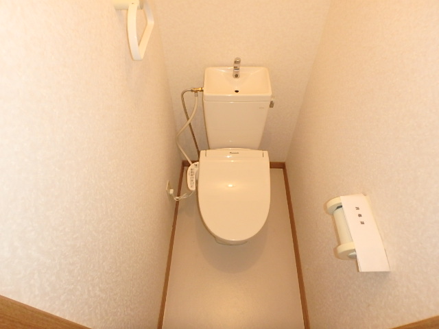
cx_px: 220
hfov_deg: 79.0
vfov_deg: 63.4
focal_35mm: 21
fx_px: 266
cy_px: 164
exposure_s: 1/30
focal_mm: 3.7
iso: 400
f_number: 3.5
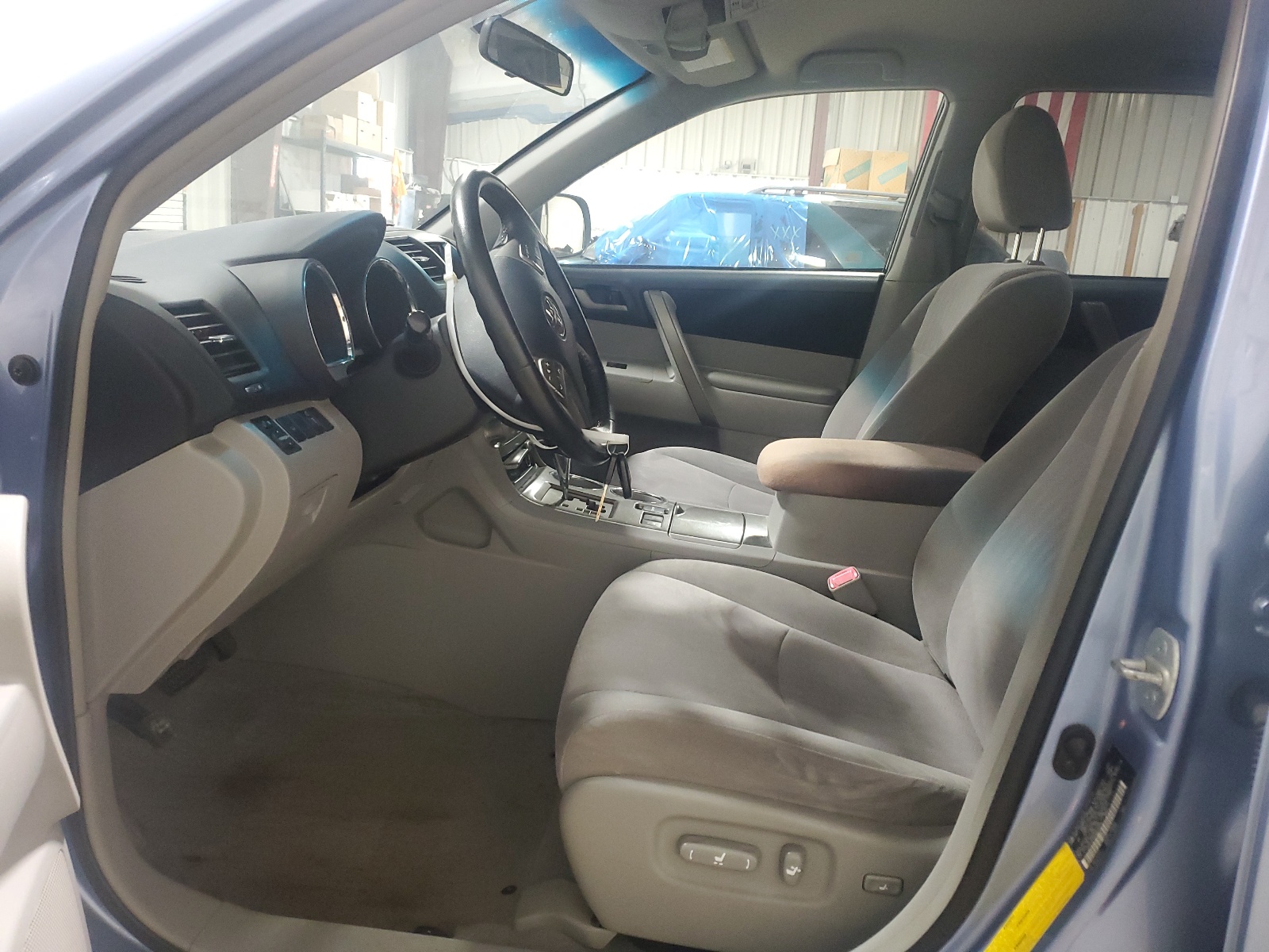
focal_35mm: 26
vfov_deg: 53.1
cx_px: 634
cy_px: 476
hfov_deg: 67.3
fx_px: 953
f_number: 1.5
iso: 305
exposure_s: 1/20
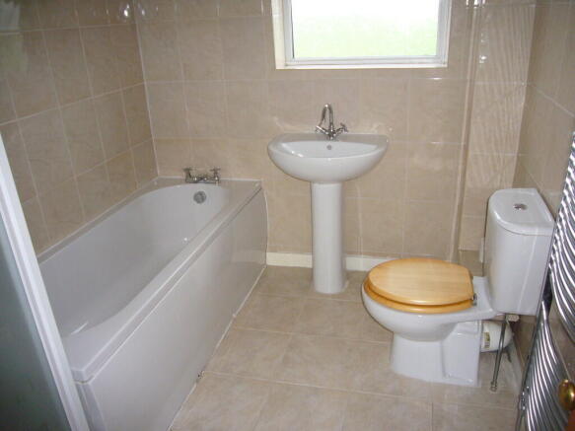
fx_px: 465
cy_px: 216
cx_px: 288
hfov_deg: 63.5
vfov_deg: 49.7
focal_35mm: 28
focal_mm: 4.6
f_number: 2.8
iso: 160
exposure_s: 1/30
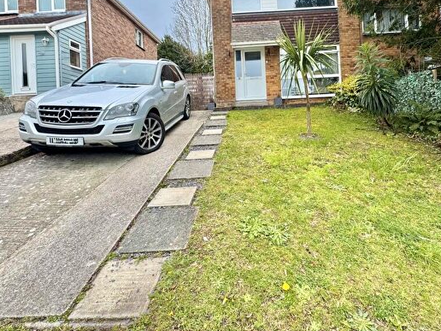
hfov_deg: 84.4
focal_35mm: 19
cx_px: 242
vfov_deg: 67.2
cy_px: 116
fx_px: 242
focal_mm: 2.22
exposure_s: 1/561
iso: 40
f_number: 2.2
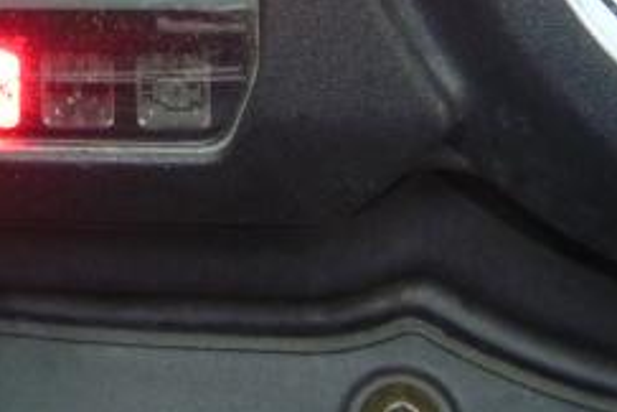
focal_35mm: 96
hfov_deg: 21.0
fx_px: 1645
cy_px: -127
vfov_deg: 13.7
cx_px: 117
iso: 250
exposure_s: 1/30
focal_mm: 6.3
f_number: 3.5
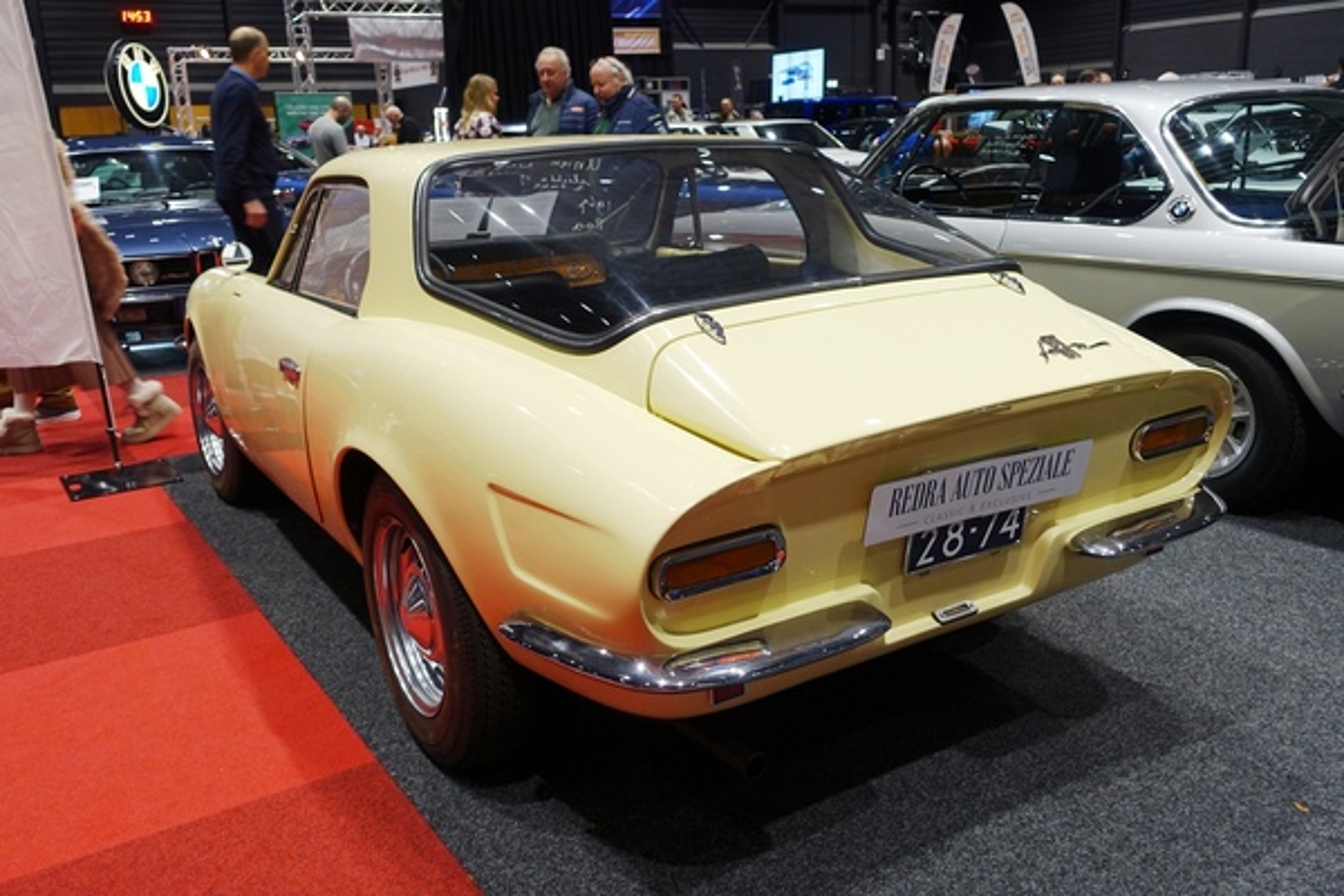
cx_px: 672
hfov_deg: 61.9
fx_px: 1120
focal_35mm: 30
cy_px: 448
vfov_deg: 43.6
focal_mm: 11.12
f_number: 2.5
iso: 250
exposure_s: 1/40
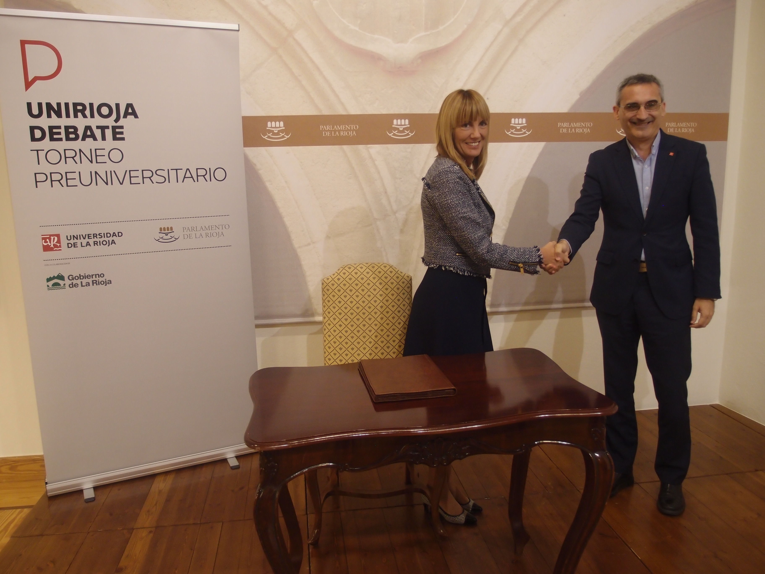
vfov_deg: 49.7
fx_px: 619
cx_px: 382
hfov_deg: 63.4
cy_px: 287
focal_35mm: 28
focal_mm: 6
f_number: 1.8
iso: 200
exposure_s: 1/50
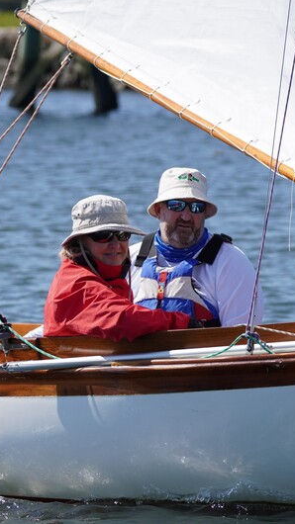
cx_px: 150
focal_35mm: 356
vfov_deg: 6.1
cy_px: 262
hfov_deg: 3.4
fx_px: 4952
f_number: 5
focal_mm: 150
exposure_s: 1/1250
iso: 200
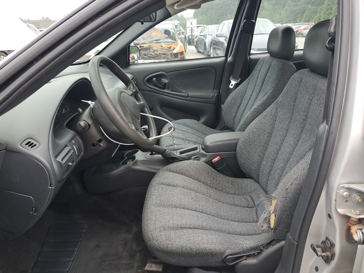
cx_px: 182
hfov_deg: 67.3
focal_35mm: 26
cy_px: 136
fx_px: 273
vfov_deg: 53.1
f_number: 1.5
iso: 77
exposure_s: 1/120
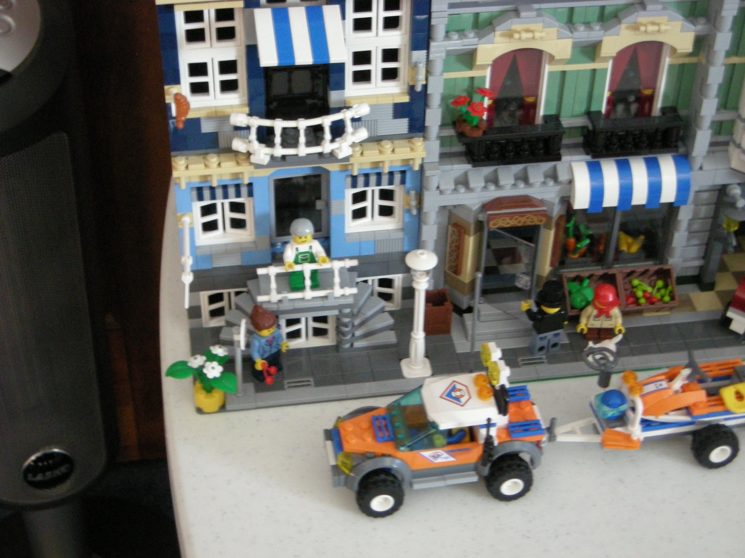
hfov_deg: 28.6
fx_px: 1463
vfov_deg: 21.6
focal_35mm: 68
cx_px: 372
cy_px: 279
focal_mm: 11
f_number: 3.7
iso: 400
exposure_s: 1/14.6
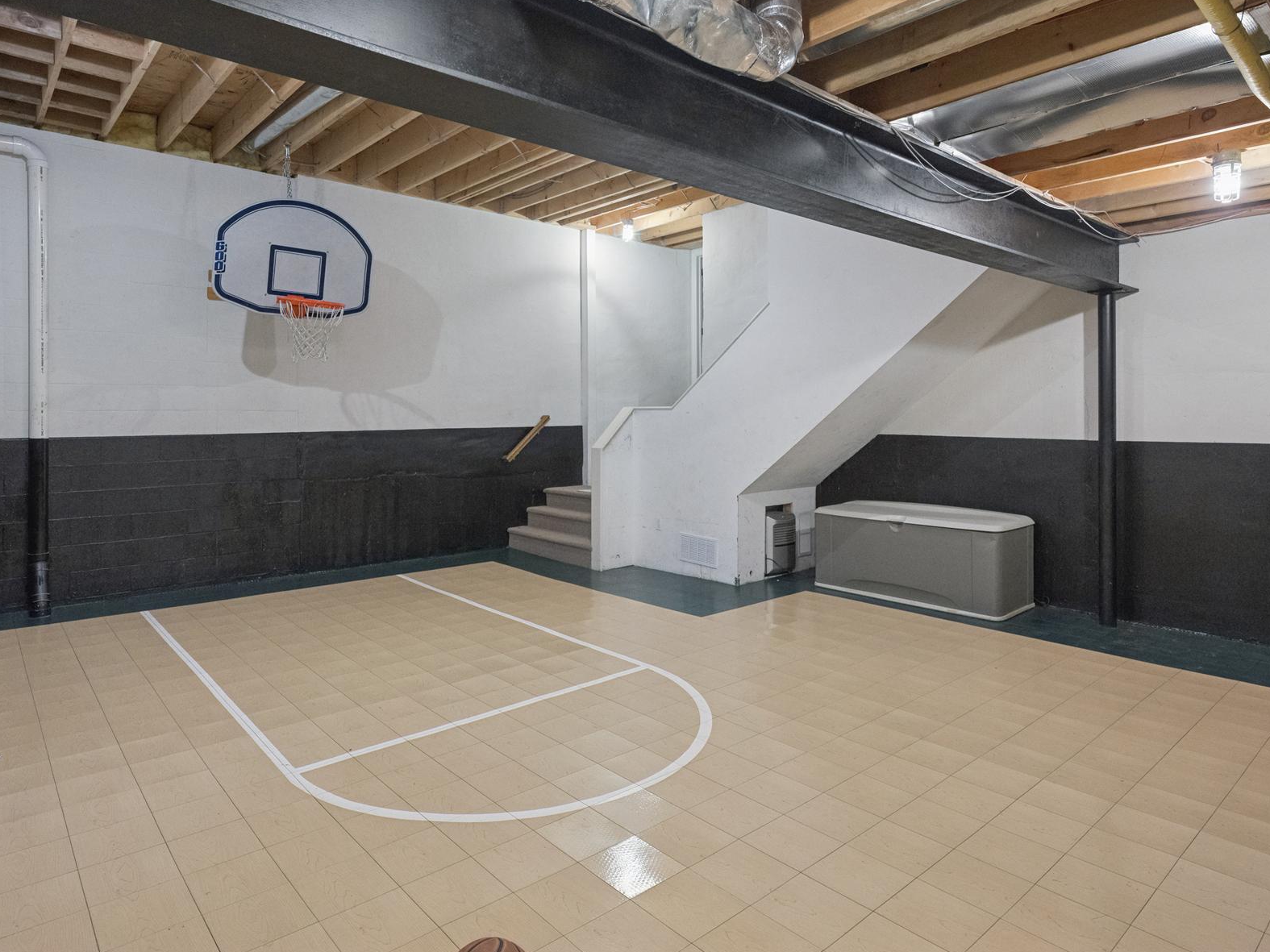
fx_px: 757
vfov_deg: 64.1
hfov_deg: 79.9
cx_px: 602
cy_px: 412
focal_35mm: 21
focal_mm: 16.5
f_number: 5
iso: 2000
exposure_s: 1/25
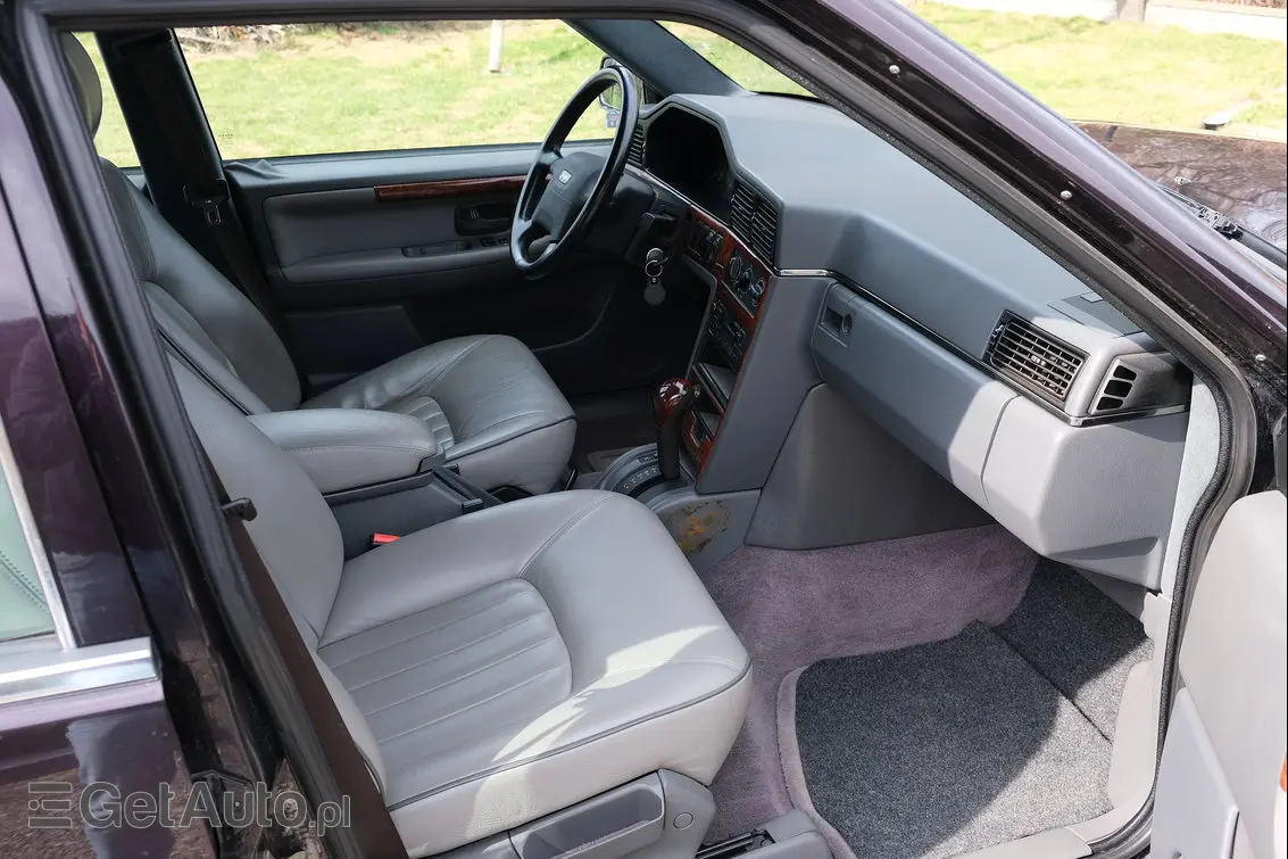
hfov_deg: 57.2
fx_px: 1180
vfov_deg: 40.0
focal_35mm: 33
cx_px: 644
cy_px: 430
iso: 320
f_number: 5
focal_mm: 22.3
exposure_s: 1/150
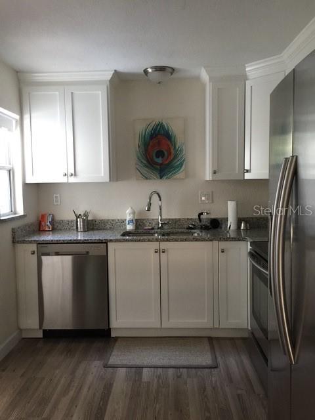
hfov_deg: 48.2
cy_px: 210
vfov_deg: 61.7
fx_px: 352
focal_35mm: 29
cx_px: 158
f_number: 2.2
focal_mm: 4.15
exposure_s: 1/15
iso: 100
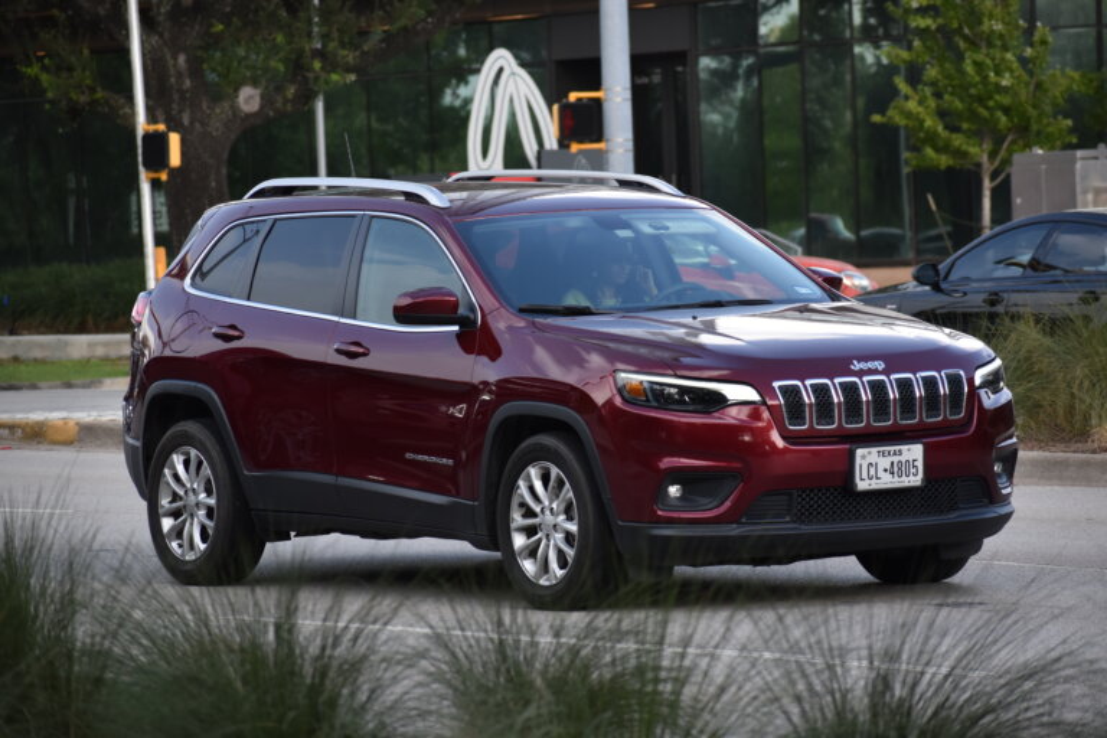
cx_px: 554
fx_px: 6226
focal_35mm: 202
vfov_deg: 6.8
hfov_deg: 10.2
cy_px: 369
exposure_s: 1/1000
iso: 560
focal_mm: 135
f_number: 4.8
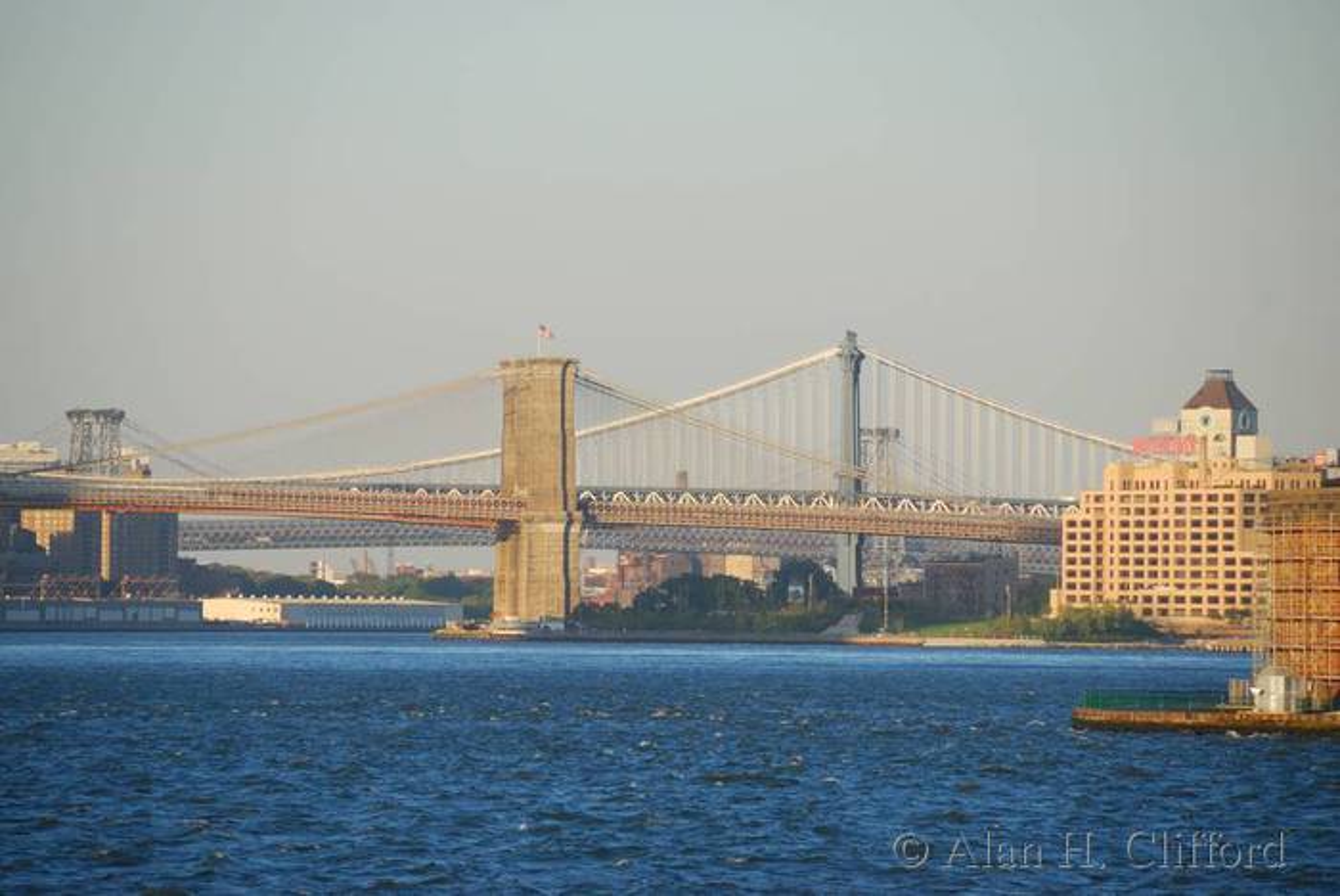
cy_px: 448
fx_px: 11176
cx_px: 670
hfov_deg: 6.9
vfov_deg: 4.6
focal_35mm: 300
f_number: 5.6
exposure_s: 1/500
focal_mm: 200
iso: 250
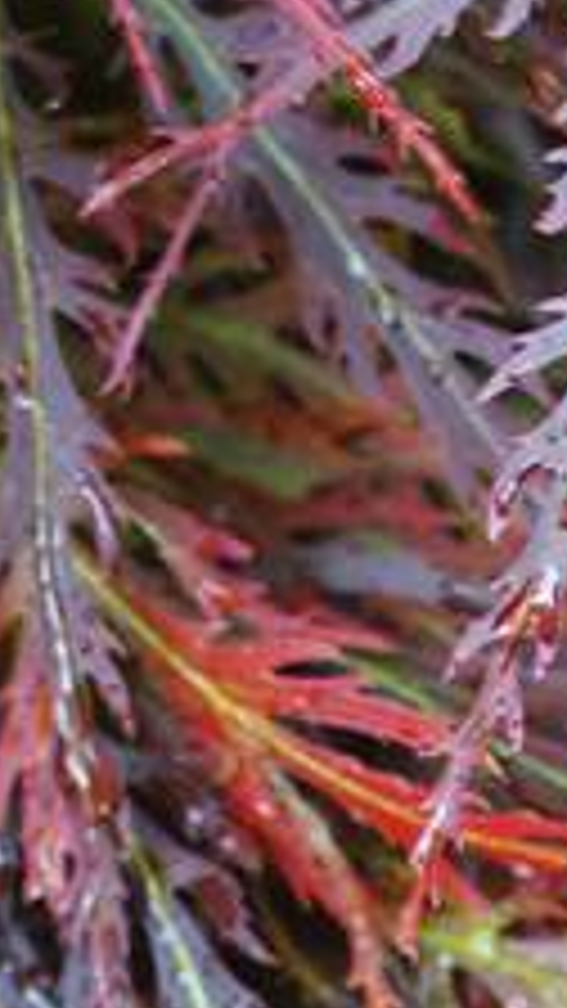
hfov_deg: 4.9
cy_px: 1836
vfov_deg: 8.3
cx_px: 448
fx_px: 6655
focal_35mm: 249
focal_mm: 35
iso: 100
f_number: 2.8
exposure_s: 1/45
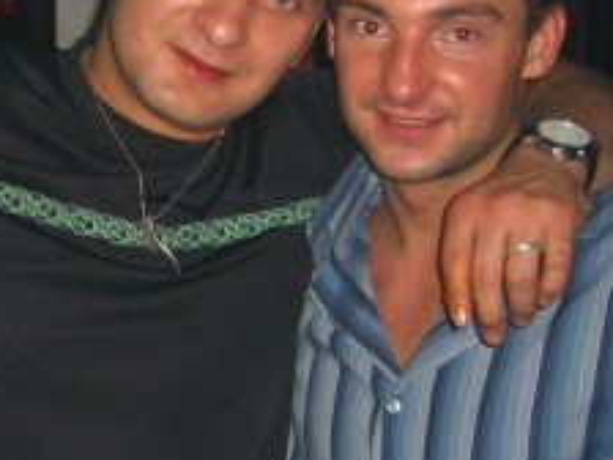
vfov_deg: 14.5
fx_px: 1806
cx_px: 60
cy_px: 241
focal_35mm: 102
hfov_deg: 18.9
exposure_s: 1/60
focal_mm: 7.9
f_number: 2.8
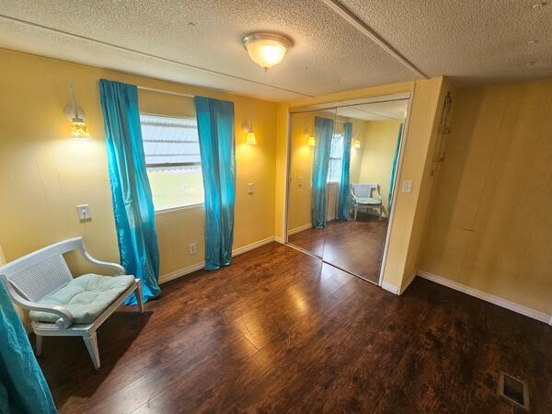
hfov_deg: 106.2
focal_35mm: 13
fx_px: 207
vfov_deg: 89.9
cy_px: 207
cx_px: 276
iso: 160
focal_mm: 2.2
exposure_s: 1/60
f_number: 2.2
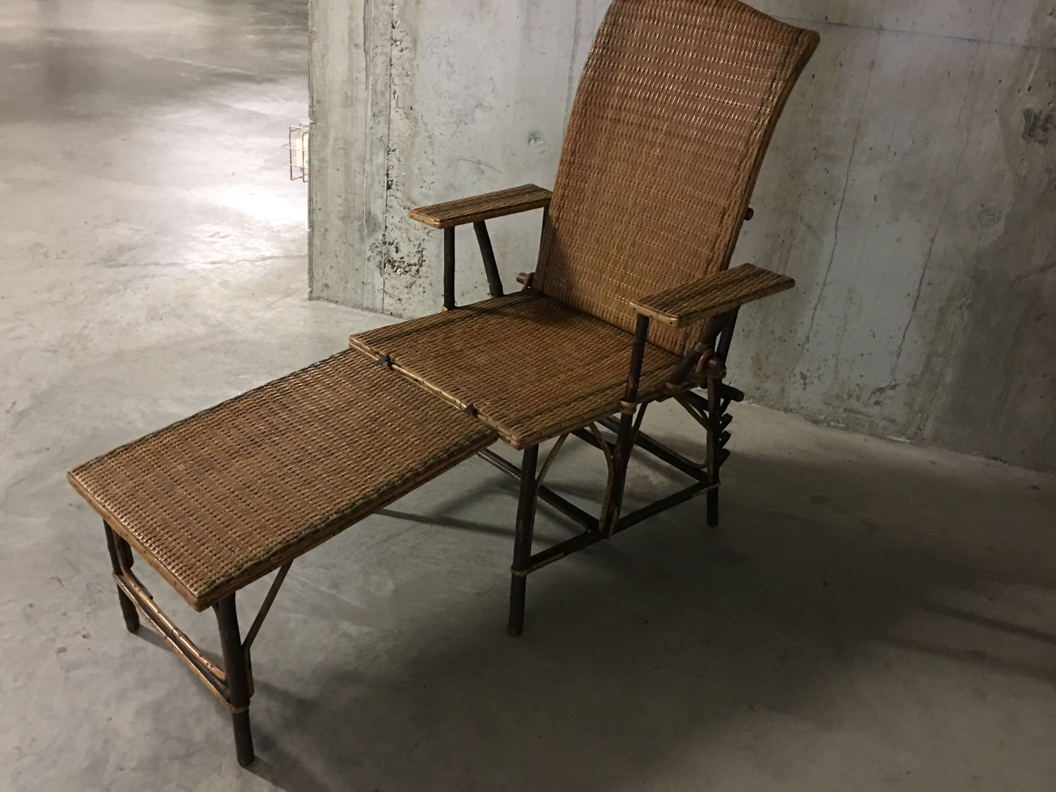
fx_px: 946
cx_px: 493
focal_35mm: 31
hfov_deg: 58.3
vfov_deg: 45.4
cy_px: 369
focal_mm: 4.15
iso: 125
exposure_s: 1/4
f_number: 2.2
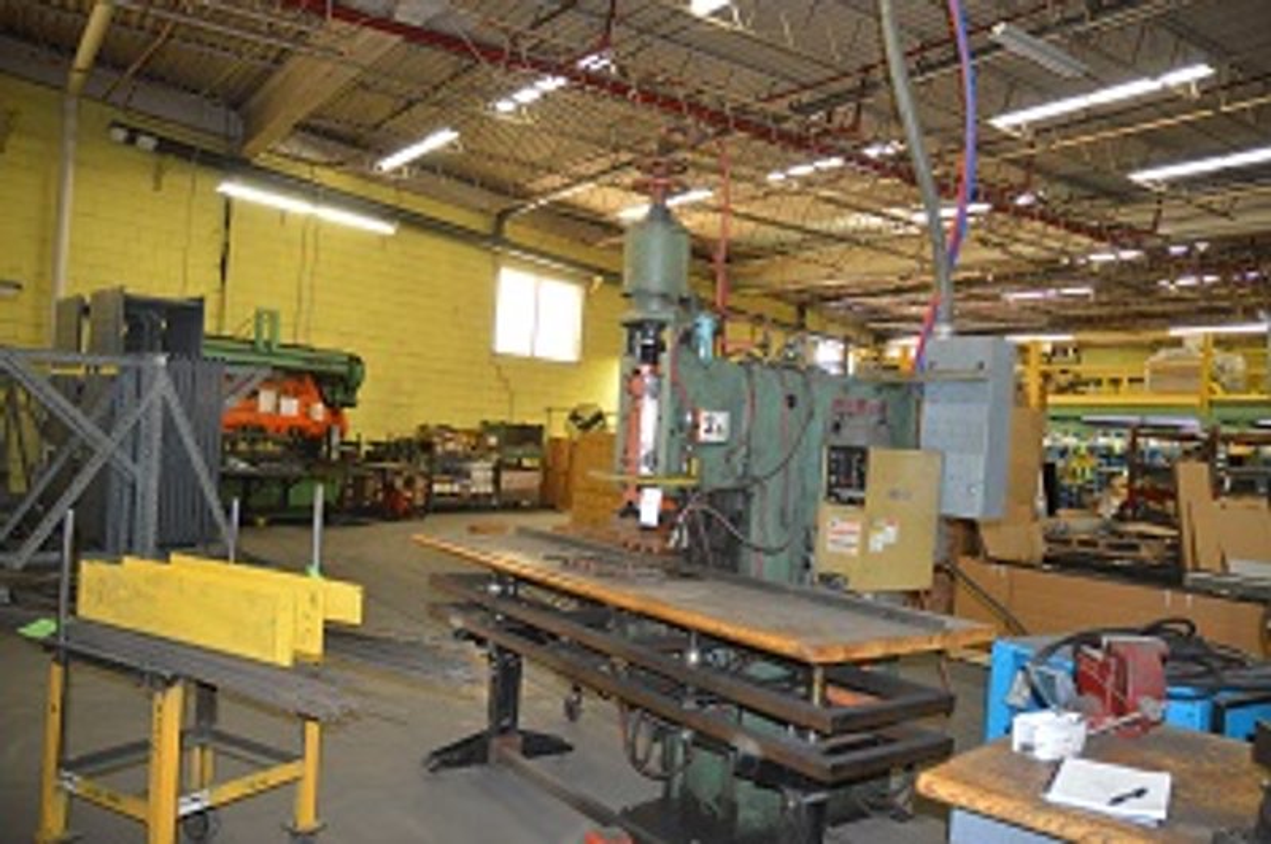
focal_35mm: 27
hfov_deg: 67.5
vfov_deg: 47.8
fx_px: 952
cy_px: 422
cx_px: 636
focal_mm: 18
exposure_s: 1/60
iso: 720
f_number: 3.5
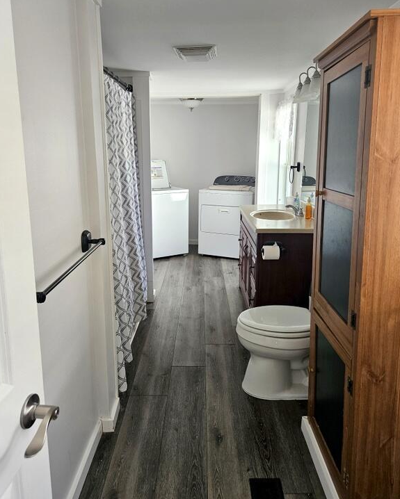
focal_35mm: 25
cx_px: 202
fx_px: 370
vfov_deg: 67.9
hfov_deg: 56.8
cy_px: 227
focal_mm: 5.4
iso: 160
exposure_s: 1/120
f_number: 1.8
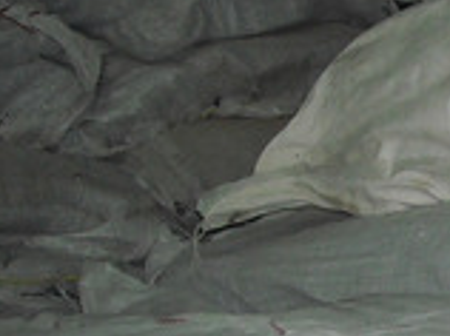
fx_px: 1441
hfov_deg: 16.0
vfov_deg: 13.2
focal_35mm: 111
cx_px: 706
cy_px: 323
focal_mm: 5.7
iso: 200
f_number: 2.8
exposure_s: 1/60
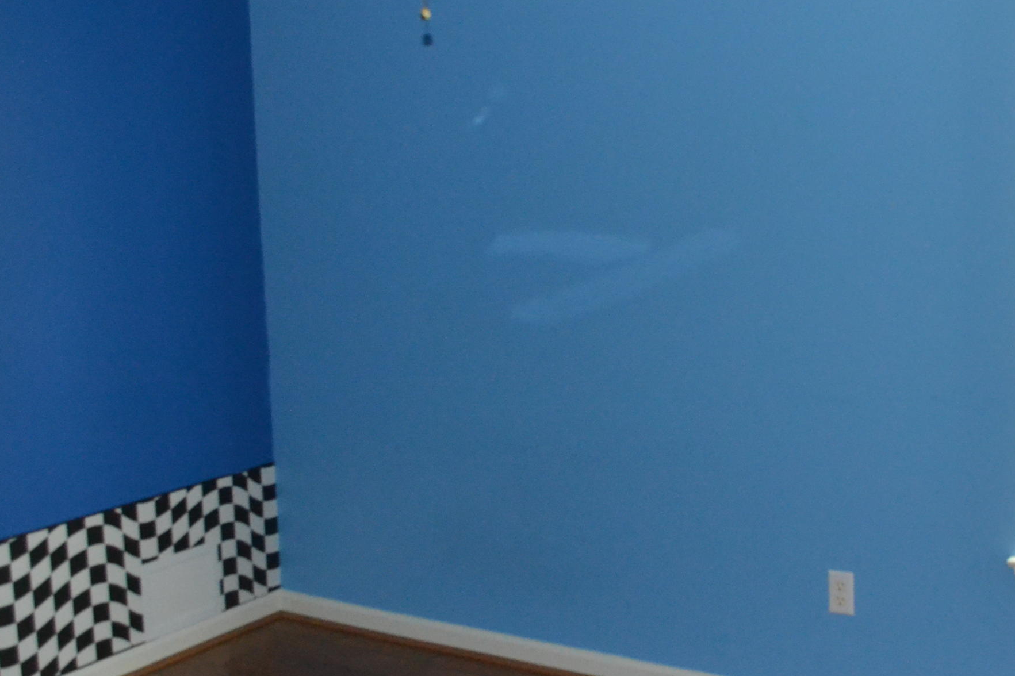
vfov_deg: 26.5
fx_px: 1438
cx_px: 592
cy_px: 333
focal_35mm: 51
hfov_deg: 38.8
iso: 3200
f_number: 3.8
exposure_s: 1/60
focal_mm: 20
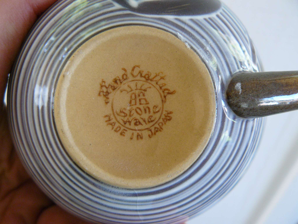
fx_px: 310
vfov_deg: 39.7
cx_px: 149
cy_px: 112
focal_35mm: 36
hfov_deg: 51.4
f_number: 2.8
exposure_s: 1/30
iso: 200
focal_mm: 6
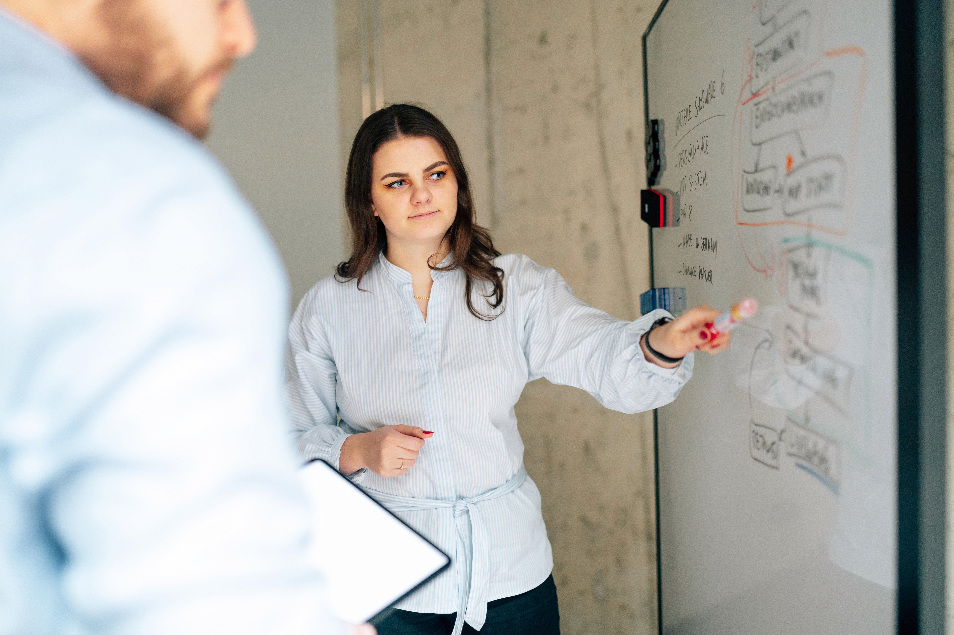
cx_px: 477
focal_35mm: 35
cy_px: 318
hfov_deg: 54.5
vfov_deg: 37.8
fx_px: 927
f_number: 1.4
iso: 1600
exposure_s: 1/200
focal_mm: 35
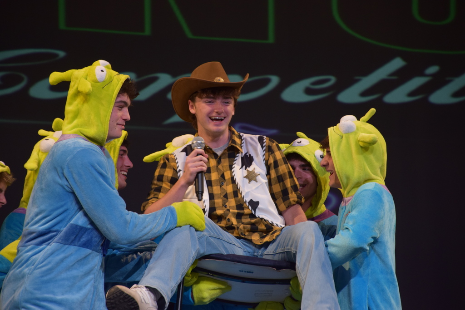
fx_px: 2713
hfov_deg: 9.8
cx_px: 232
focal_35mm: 210
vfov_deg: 6.5
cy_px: 155
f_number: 5.6
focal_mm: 140
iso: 800
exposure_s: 1/125
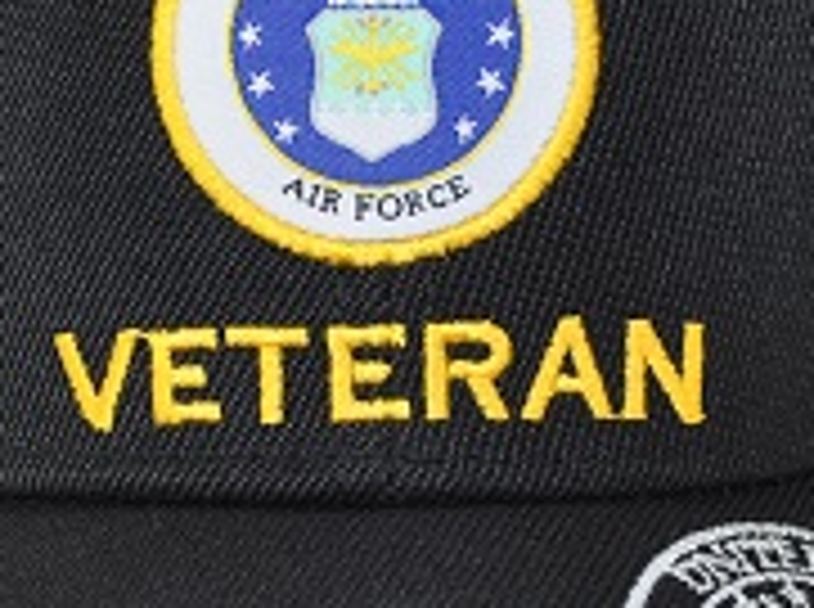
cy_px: 333
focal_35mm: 113
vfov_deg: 13.1
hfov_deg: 17.4
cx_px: 378
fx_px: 2652
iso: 200
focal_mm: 22
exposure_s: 1/200
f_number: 4.5
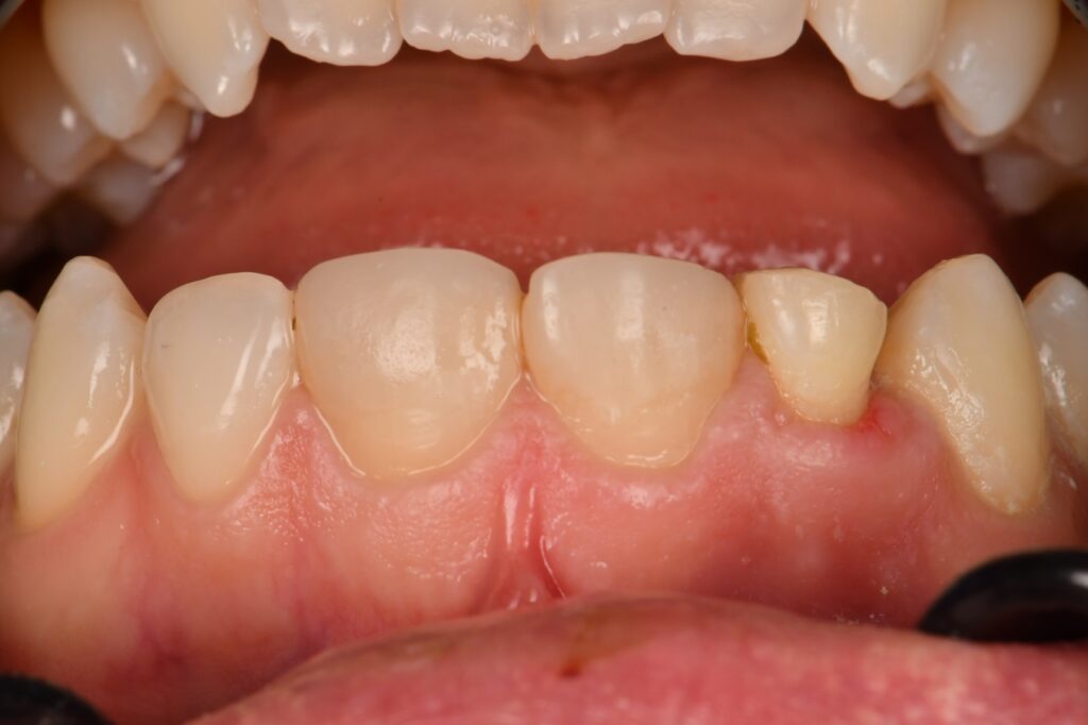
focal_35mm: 157
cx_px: 544
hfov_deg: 13.1
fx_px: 4743
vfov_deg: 8.7
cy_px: 362
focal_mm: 105
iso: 200
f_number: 32
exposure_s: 1/160
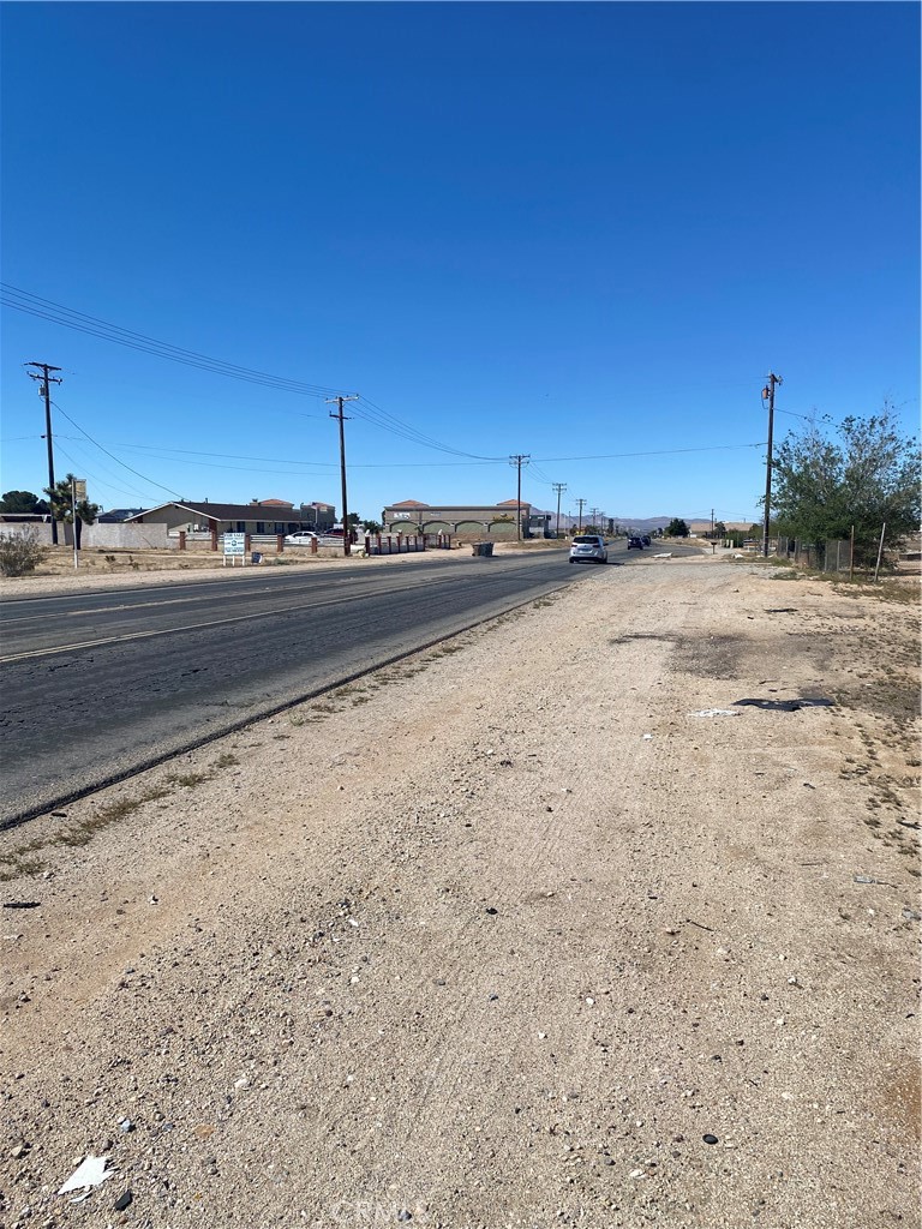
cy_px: 614
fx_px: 923
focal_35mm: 26
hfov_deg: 53.1
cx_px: 461
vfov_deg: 67.3
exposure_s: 1/4608
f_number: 1.8
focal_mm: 4.25
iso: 32
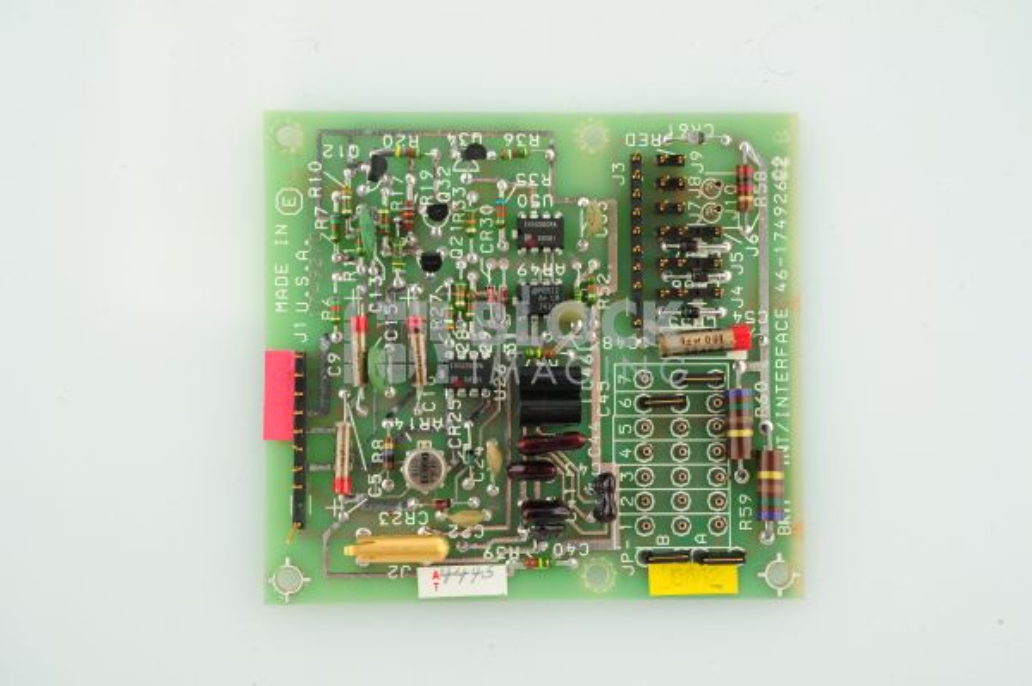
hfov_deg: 24.8
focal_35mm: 82
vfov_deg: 16.6
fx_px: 2349
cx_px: 516
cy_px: 343
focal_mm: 82
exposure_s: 1/125
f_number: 13
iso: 1600
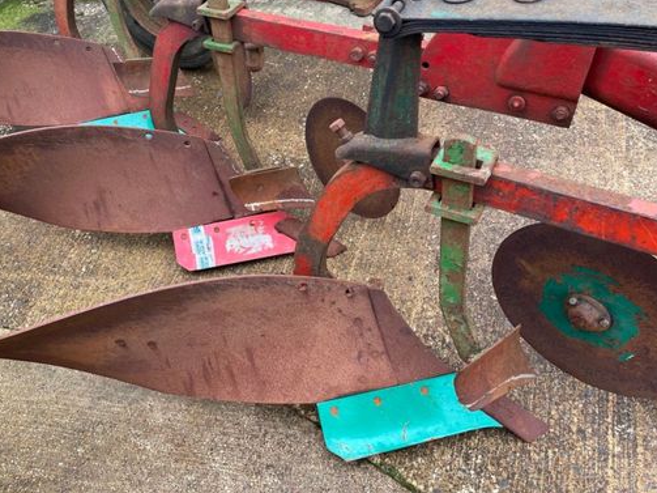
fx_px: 588
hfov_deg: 58.1
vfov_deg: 45.4
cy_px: 224
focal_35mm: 31
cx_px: 280
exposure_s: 1/121
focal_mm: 4.2
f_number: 1.6
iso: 80
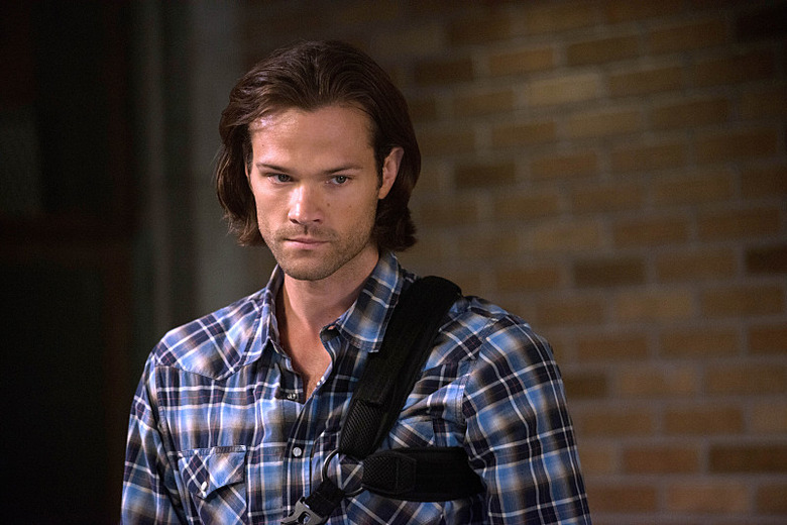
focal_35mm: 185
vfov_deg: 7.4
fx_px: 4044
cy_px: 262
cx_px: 394
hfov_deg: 11.1
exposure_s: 1/125
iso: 2500
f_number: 2.8
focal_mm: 185
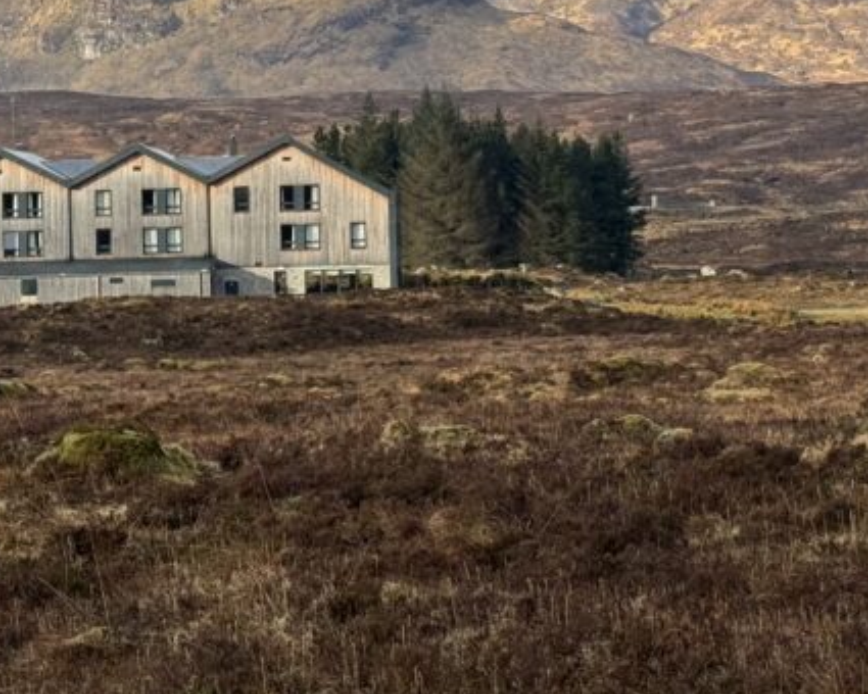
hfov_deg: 17.0
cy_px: 90
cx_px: 496
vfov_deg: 13.5
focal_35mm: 113
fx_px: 2903
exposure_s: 1/1238
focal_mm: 6.76
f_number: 1.78
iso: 64
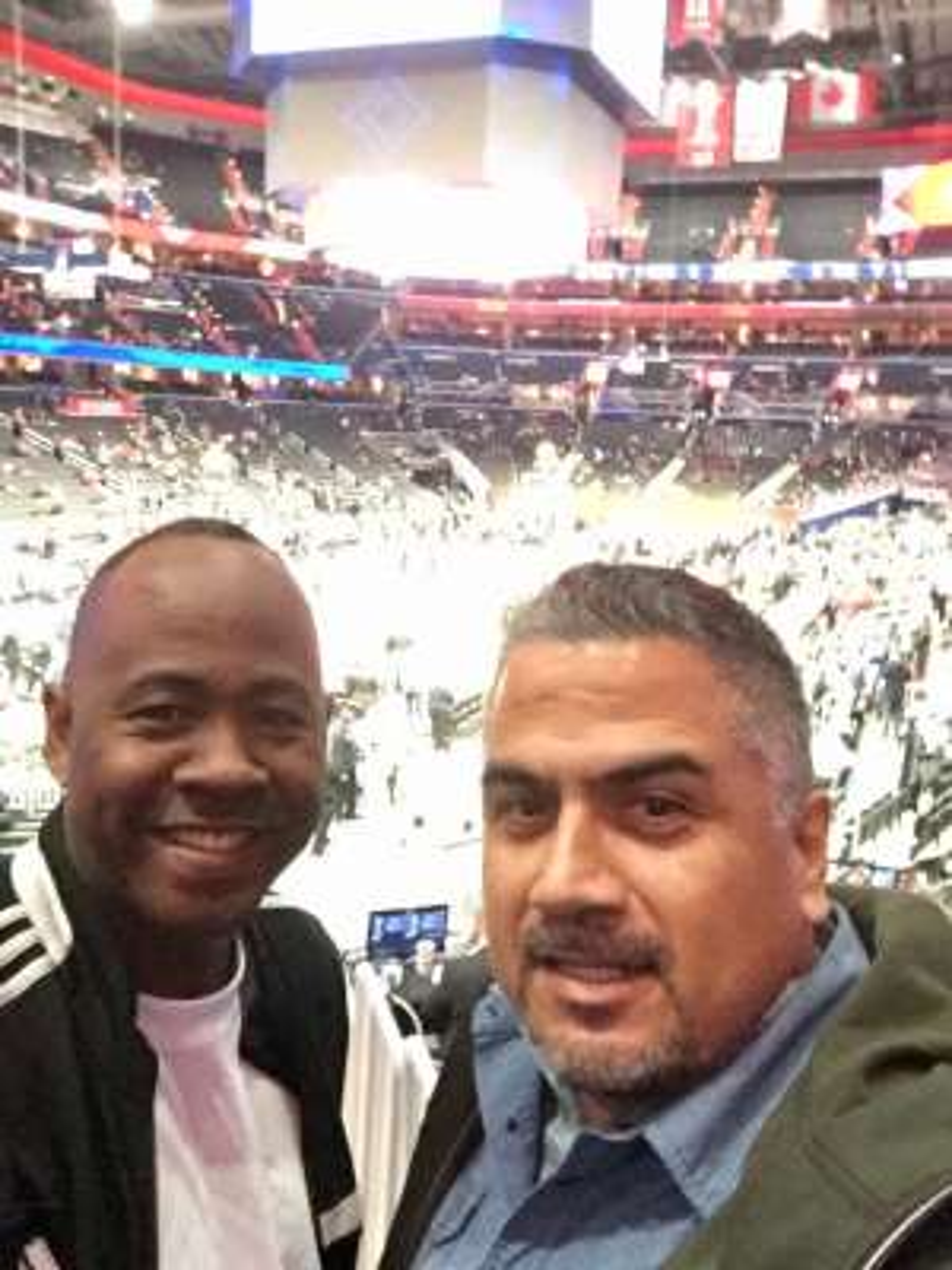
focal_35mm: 31
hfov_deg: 45.4
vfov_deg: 58.4
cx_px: 476
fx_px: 1137
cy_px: 635
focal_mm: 2.65
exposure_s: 1/15
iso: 800
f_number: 2.2
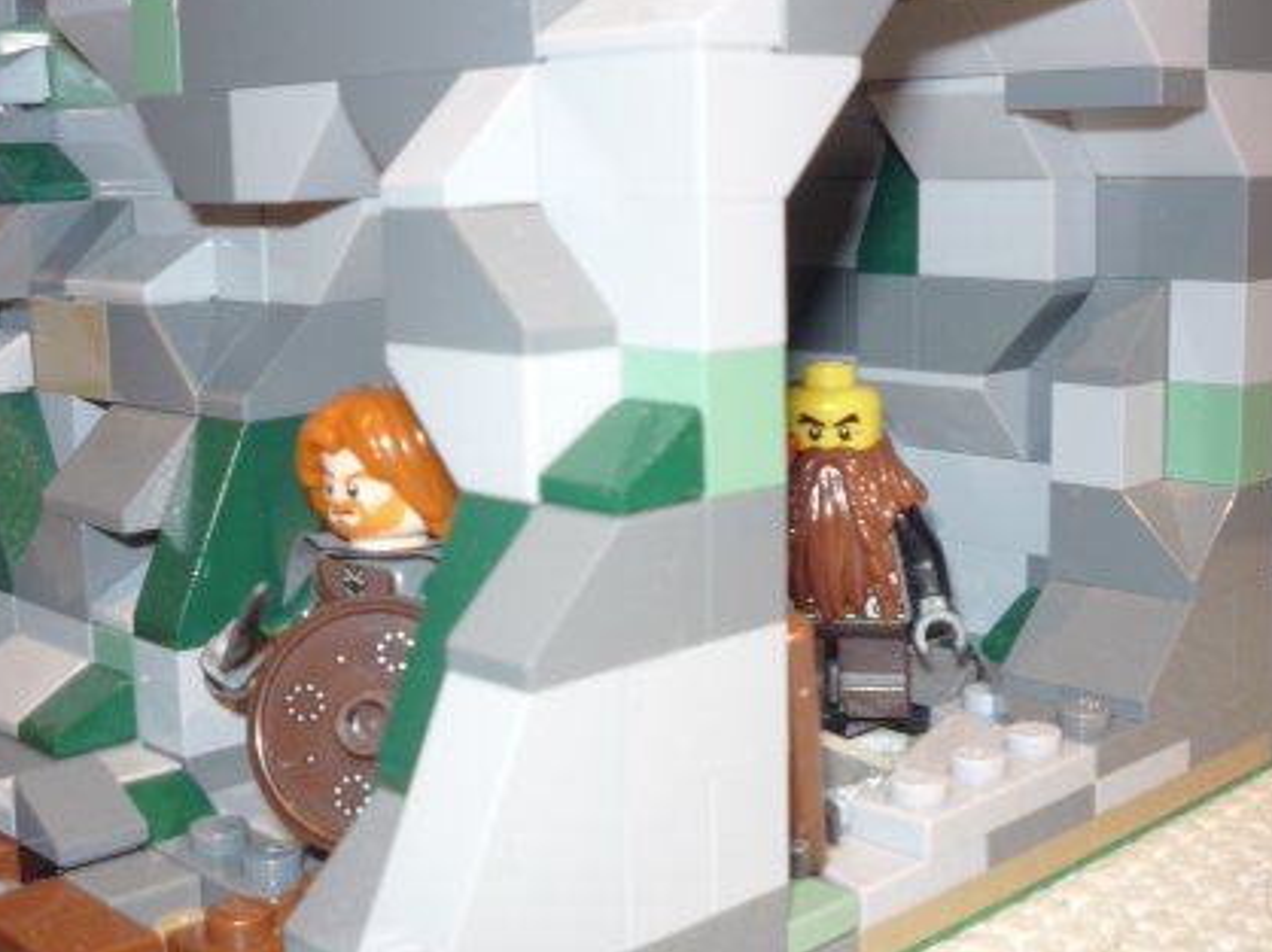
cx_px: 648
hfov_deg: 38.9
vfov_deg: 29.6
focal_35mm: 49
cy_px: 468
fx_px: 1800
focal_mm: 5.2
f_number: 4
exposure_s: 1/8
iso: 100
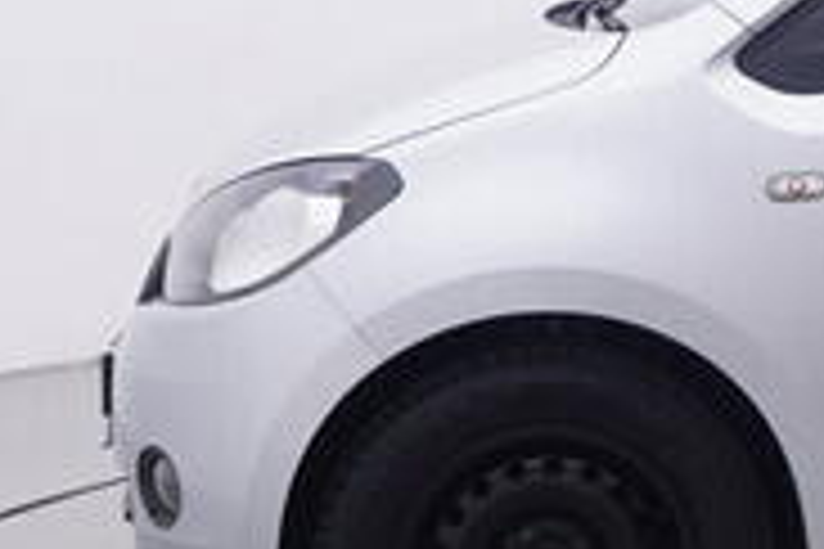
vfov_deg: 10.9
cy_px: 194
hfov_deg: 14.9
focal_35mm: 126
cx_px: 1288
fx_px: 2879
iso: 200
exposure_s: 1/80
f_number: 5
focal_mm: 15
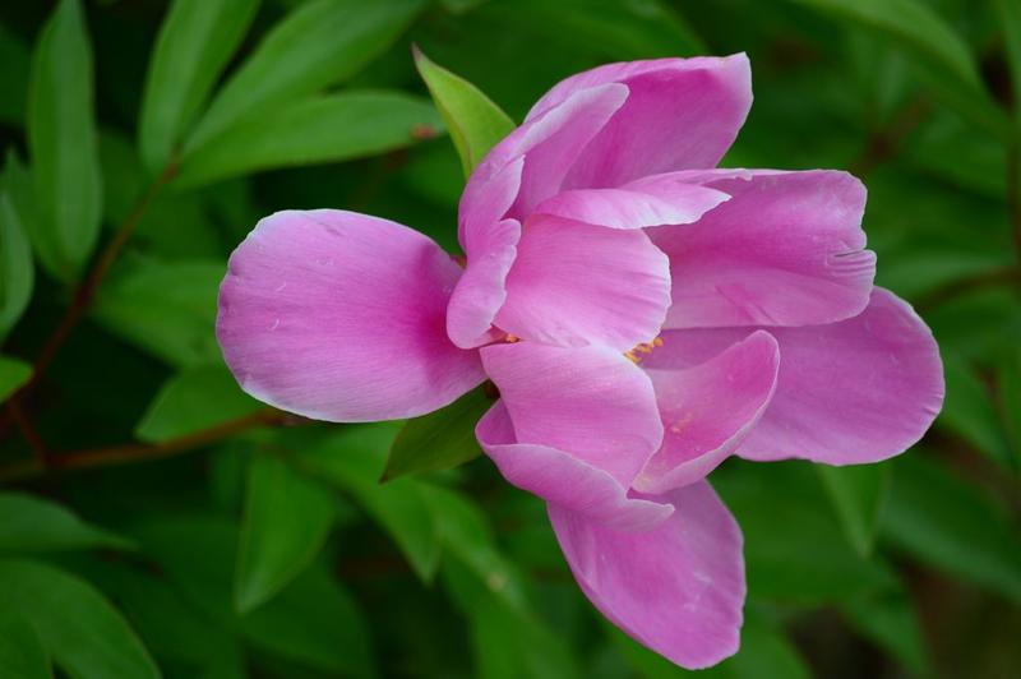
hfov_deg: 6.9
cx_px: 510
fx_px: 8501
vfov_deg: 4.6
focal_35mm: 300
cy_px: 340
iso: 100
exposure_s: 1/125
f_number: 5.6
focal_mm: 200
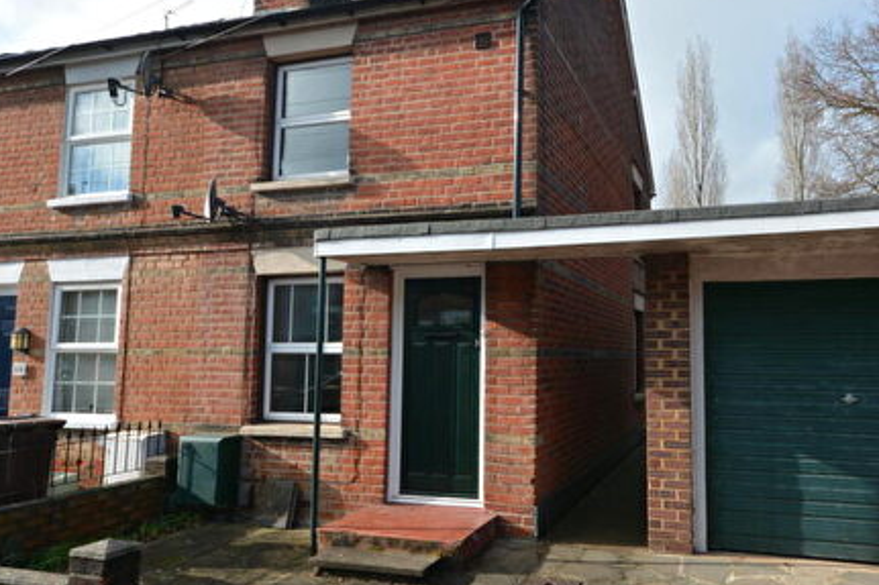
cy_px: 282
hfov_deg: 66.7
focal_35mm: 27
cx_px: 551
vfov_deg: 48.2
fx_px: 654
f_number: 8
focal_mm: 11
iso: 180
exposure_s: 1/250
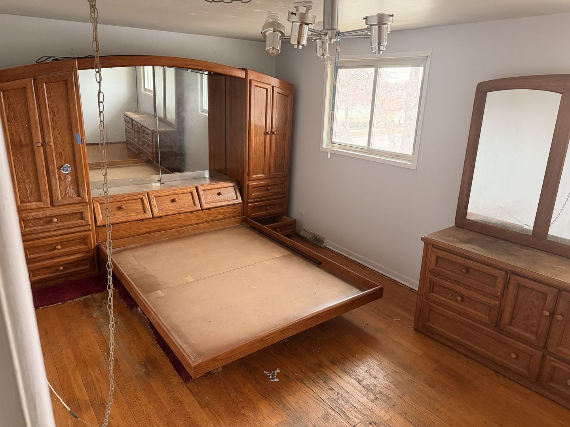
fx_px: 395
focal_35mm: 24
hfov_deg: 71.6
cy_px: 214
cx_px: 285
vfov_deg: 56.8
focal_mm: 6.76
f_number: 1.78
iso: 640
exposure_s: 1/60
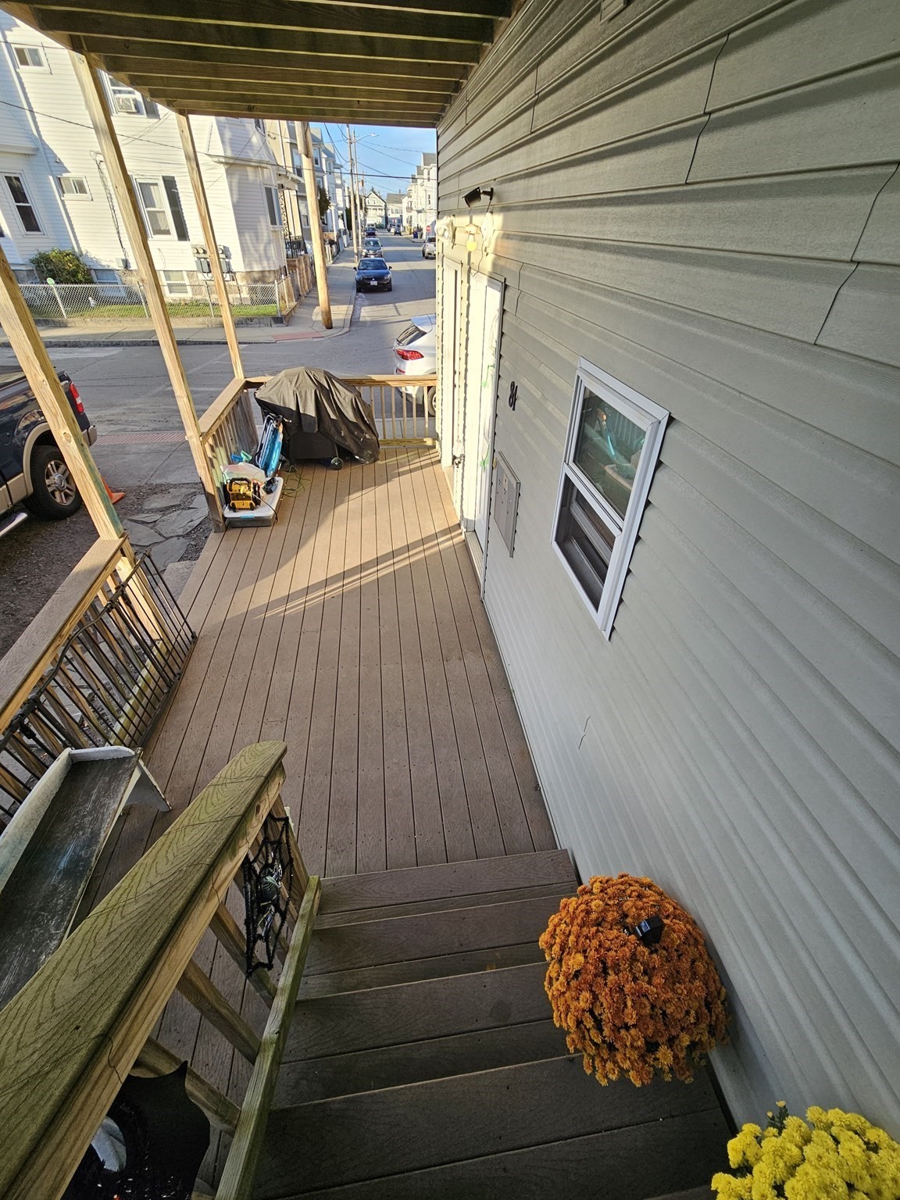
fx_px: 451
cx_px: 450
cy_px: 600
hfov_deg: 89.9
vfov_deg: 106.2
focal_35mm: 13
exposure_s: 1/428
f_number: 2.2
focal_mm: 2.2
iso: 50
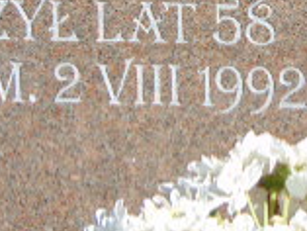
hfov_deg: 3.7
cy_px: 12
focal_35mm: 541
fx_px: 4802
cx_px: 170
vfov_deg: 2.8
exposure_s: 1/800
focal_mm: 23.9
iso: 80
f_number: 4
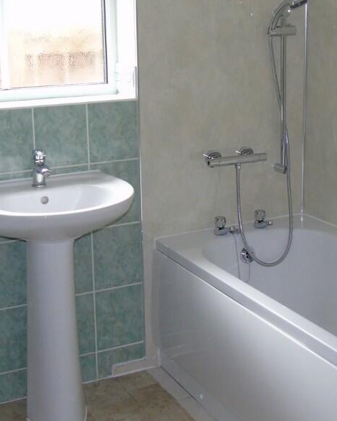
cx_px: 197
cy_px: 171
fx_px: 723
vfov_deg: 32.4
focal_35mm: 58
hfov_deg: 26.2
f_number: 3.8
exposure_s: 1/40
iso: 200
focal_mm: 6.1
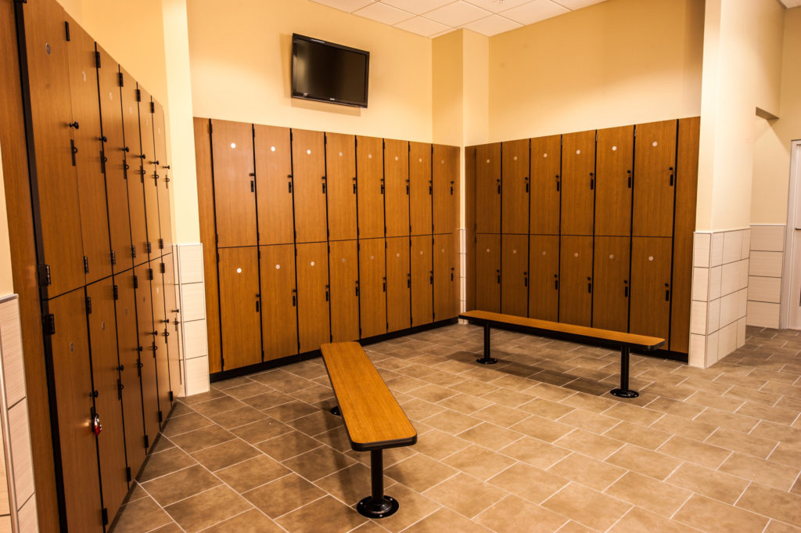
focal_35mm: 24
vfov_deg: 53.1
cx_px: 400
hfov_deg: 73.8
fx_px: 534
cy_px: 266
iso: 100
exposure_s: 8
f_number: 11
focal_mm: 24
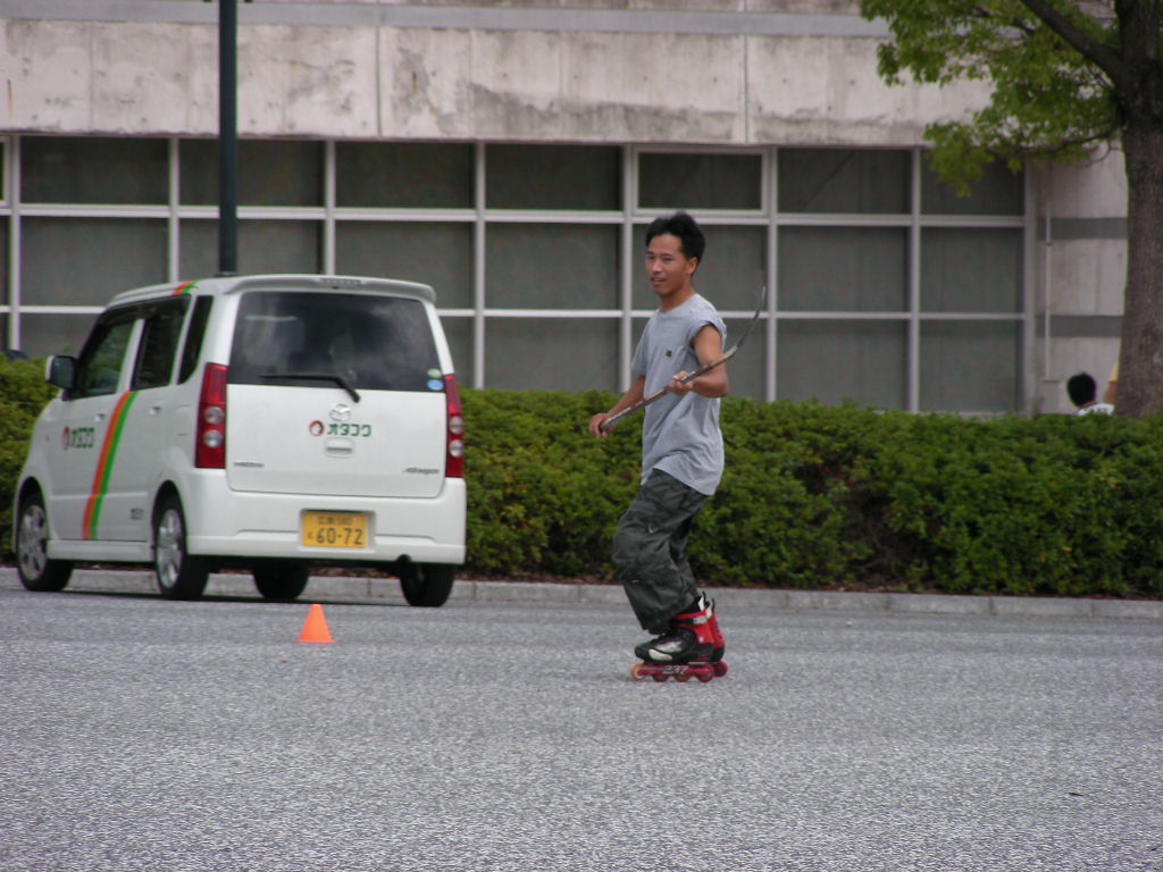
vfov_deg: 4.8
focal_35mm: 309
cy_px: 436
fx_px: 10382
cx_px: 582
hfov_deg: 6.4
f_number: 4
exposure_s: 1/397
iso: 50
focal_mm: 51.6
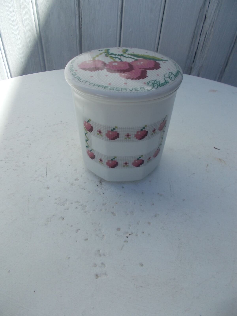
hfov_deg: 53.1
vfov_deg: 67.3
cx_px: 118
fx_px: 237
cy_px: 158
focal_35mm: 26
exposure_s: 1/125
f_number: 8
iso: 80
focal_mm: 4.6
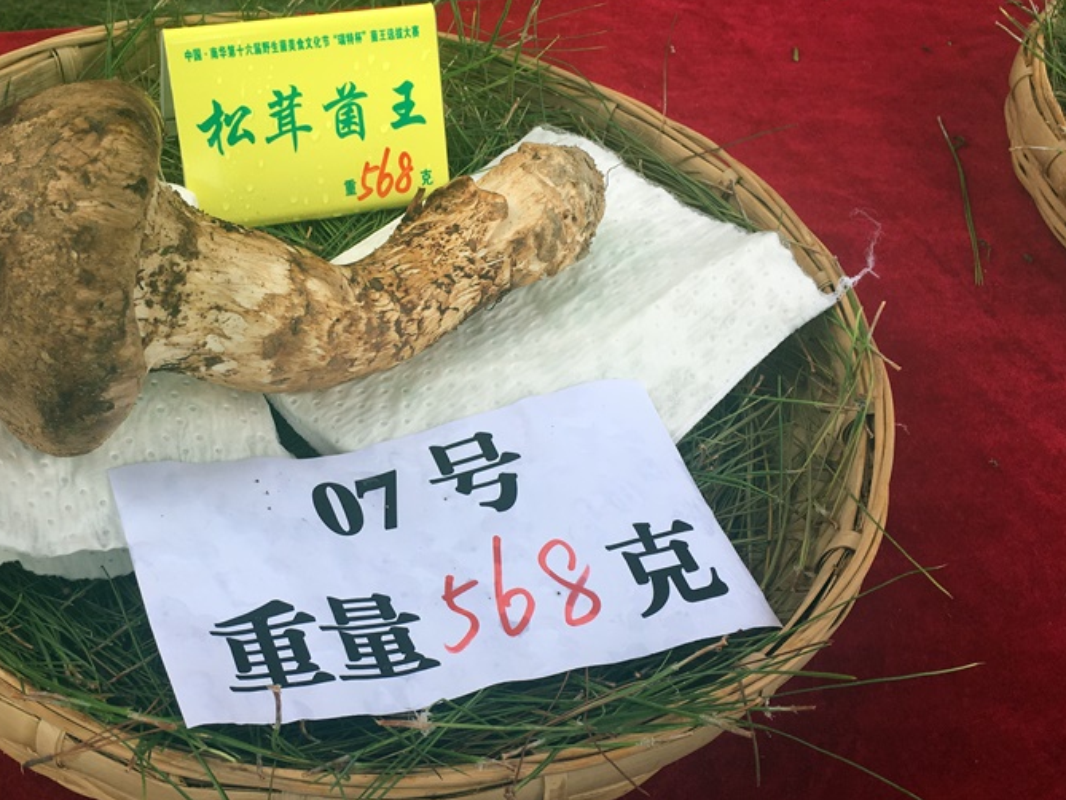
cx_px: 368
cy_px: 420
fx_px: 1201
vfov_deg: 36.8
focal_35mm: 39
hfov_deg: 47.2
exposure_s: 1/273
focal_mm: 4.15
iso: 25
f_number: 2.2
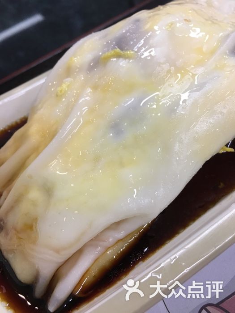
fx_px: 262
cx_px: 118
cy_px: 156
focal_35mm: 29
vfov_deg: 61.7
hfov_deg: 48.2
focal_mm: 4.15
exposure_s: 1/33
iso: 40
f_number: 2.2
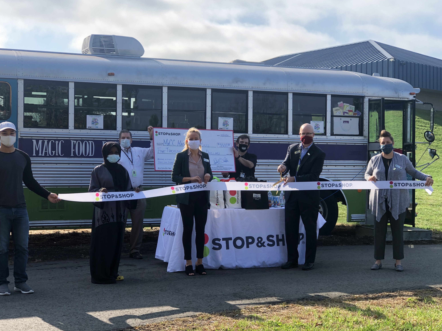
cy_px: 165
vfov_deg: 25.2
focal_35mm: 58
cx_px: 223
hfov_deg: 33.2
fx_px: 741
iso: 20
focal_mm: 6.6
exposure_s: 1/365
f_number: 2.8
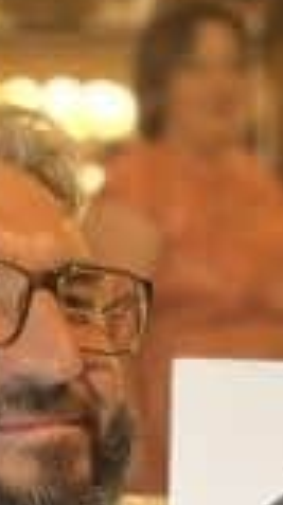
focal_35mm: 107
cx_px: 210
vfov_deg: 18.6
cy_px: 651
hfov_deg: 11.3
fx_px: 1433
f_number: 1.6
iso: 500
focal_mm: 4.2
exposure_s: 1/25
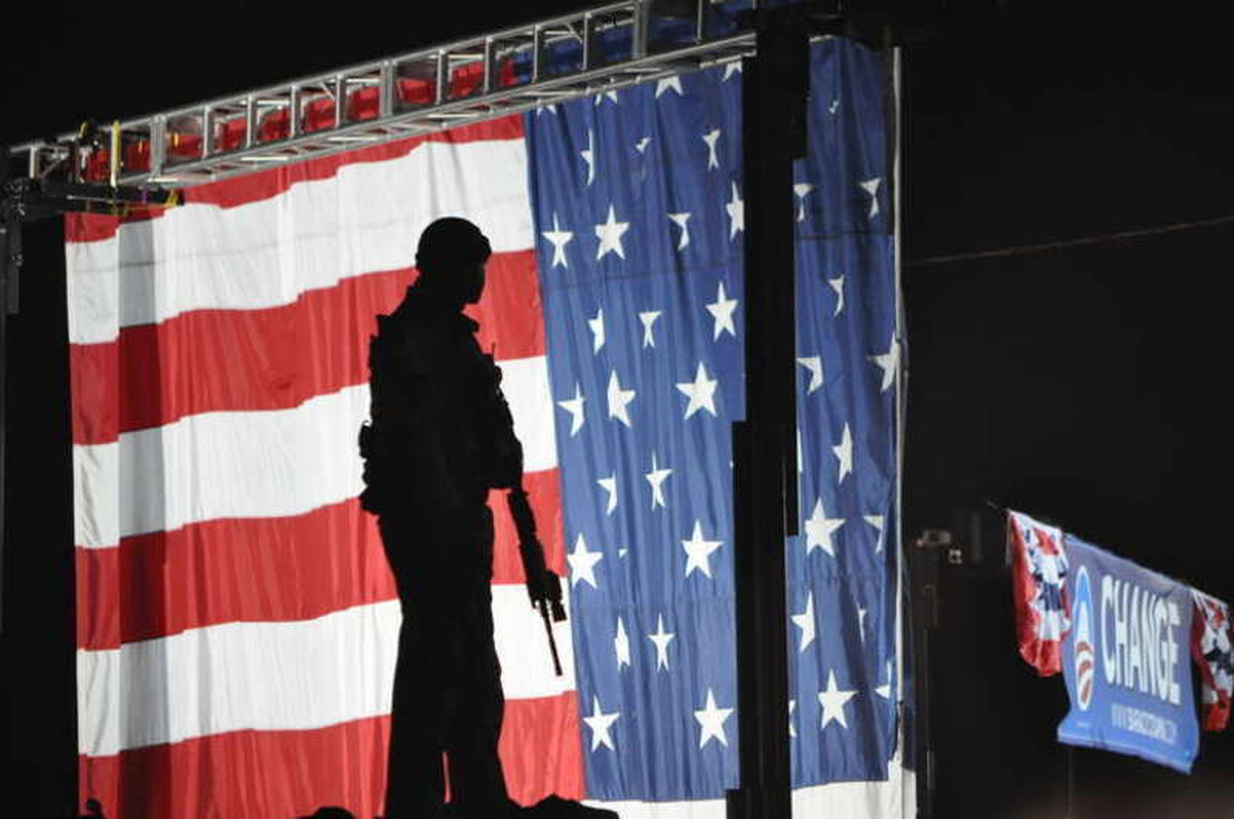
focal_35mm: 248
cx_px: 617
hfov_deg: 8.3
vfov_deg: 5.5
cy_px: 410
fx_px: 8472
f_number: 5.3
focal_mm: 165
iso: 1600
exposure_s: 1/100
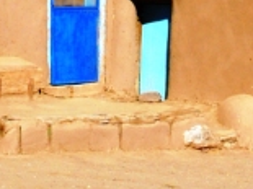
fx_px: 2235
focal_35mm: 306
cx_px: 188
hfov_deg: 6.5
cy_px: -305
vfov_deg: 4.7
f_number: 9
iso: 100
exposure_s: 1/320
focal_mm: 32
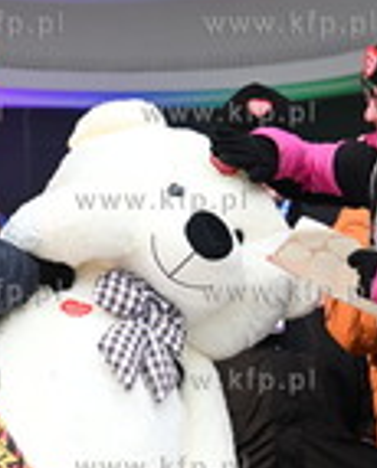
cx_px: 92
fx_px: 1821
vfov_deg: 14.6
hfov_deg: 11.8
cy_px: 335
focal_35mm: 131
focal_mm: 50
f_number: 4
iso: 640
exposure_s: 1/320
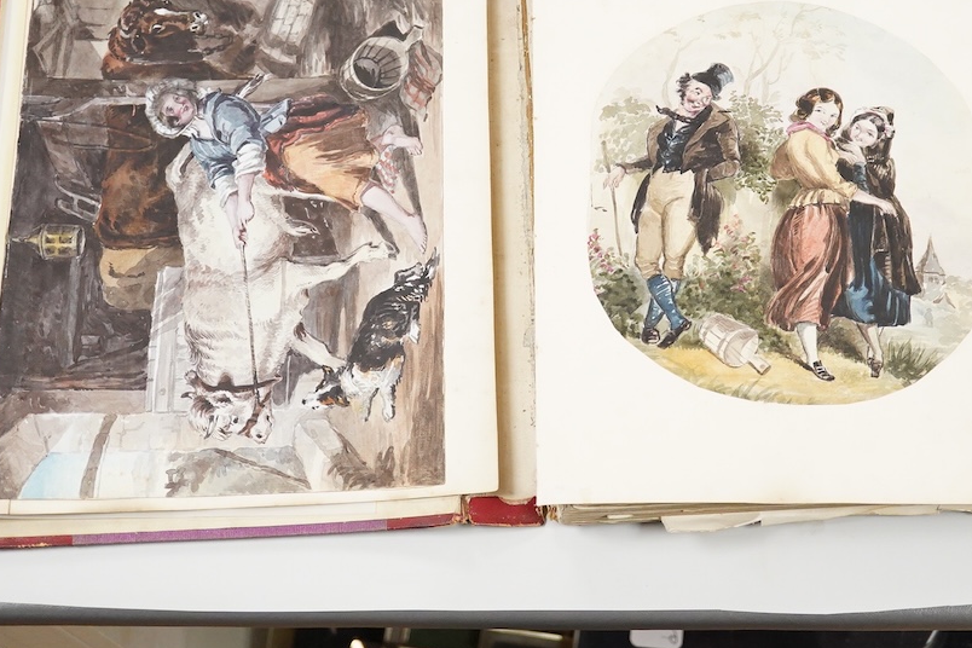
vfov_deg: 21.5
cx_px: 548
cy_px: 207
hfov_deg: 31.9
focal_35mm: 63
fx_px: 1701
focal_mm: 30
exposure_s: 1/400
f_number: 3.5
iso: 2500
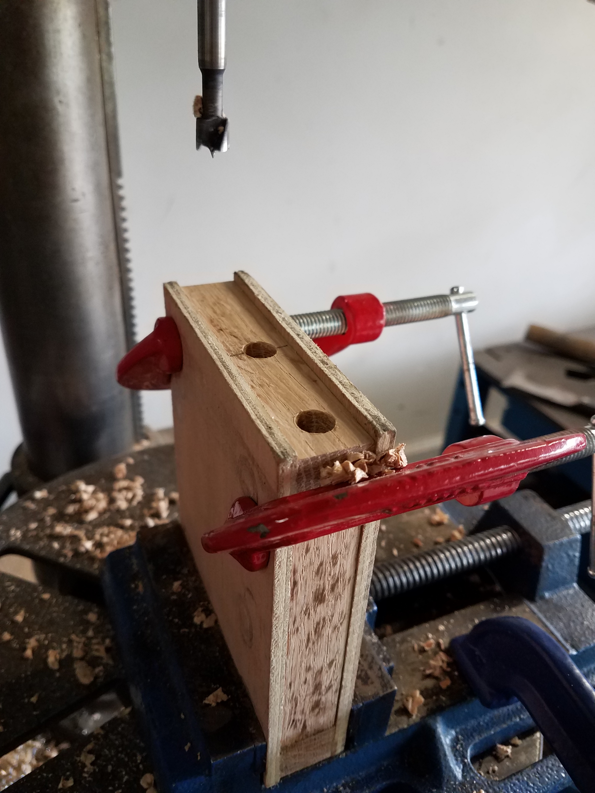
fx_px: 596
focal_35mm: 26
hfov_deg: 53.1
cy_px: 396
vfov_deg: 67.3
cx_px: 298
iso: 125
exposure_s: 1/60
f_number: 1.7
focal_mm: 4.2
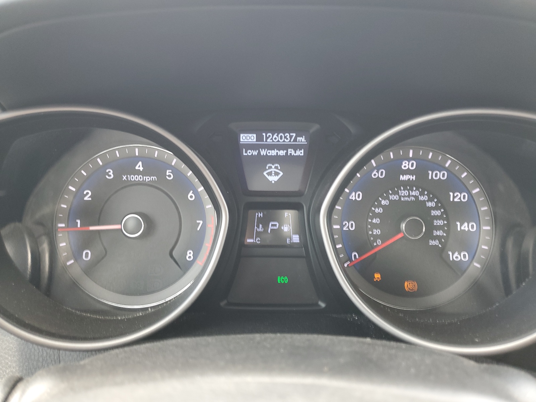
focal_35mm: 26
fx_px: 403
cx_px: 268
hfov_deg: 67.3
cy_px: 201
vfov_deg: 53.1
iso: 67
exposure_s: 1/60.2
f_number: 1.5
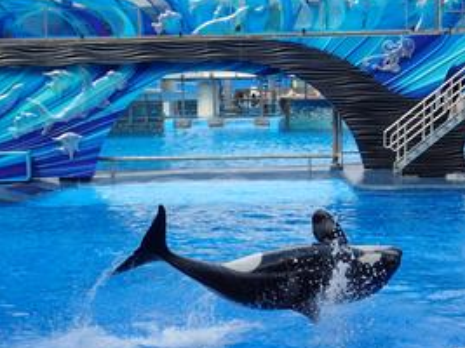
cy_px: 249
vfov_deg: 15.3
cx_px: 153
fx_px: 1289
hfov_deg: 20.4
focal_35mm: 96
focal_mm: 10.3
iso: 200
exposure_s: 1/500
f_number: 5
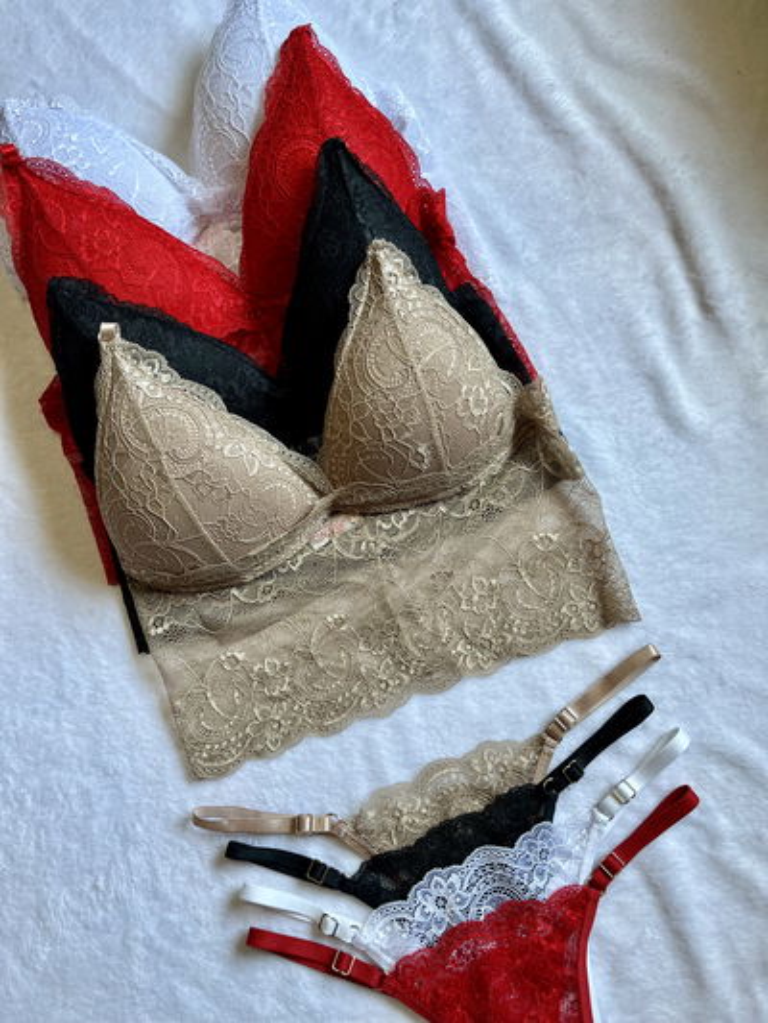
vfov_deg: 67.3
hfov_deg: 53.1
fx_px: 769
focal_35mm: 26
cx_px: 384
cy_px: 512
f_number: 1.6
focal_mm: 5.1
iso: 50
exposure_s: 1/100
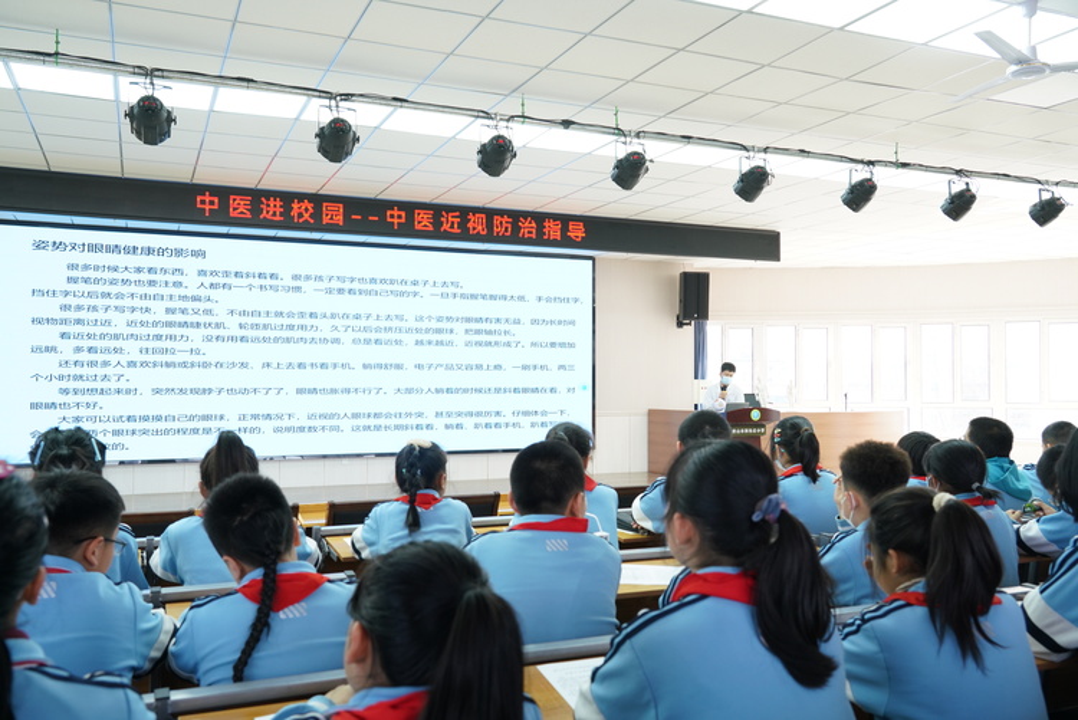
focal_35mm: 30
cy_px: 360
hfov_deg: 61.9
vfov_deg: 43.7
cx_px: 539
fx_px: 899
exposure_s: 1/100
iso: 1000
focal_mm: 30
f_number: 6.3
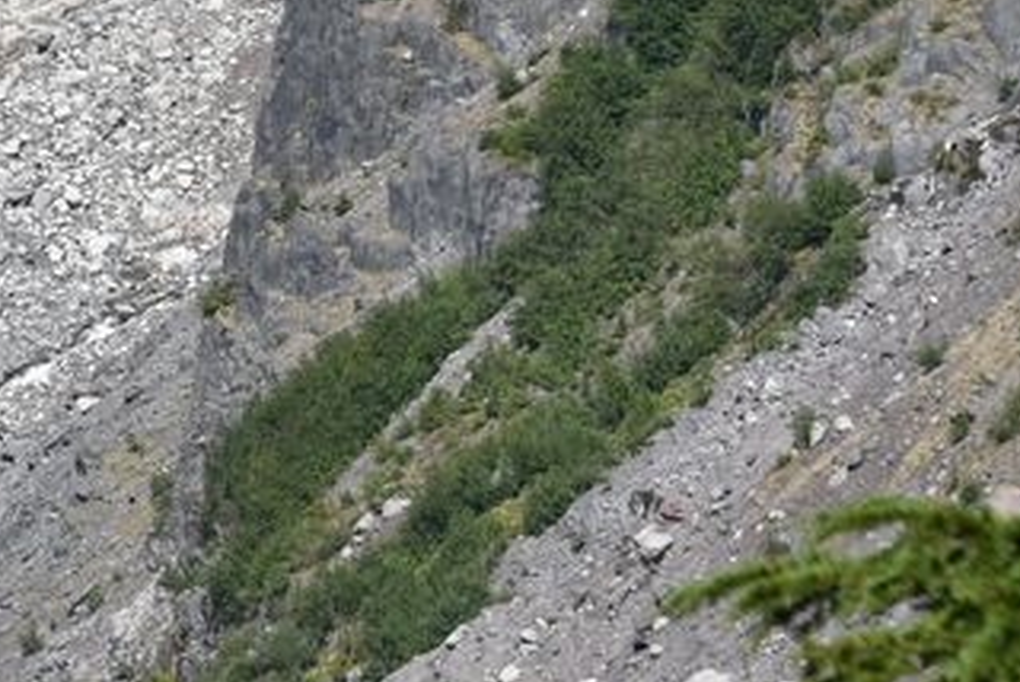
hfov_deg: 4.2
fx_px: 13839
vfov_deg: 2.8
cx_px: -714
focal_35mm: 488
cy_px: -500
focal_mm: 122
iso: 100
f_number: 9
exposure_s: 1/320
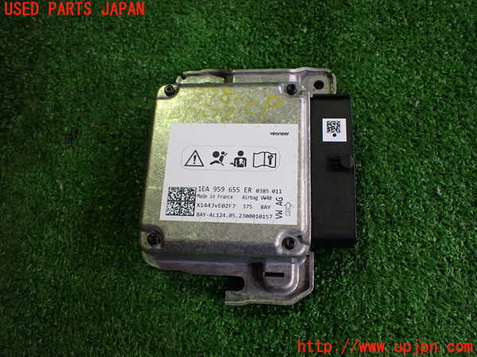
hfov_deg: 60.0
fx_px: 413
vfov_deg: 46.8
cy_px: 178
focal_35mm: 30
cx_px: 238
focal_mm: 5.4
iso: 320
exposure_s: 1/125
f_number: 2.3
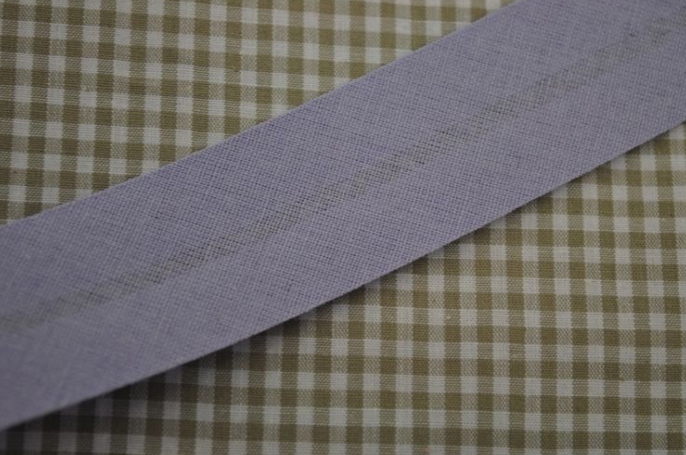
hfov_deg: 27.5
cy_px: 213
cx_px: 343
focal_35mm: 74
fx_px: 1399
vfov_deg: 18.5
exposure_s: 1/15
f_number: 5.3
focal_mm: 45
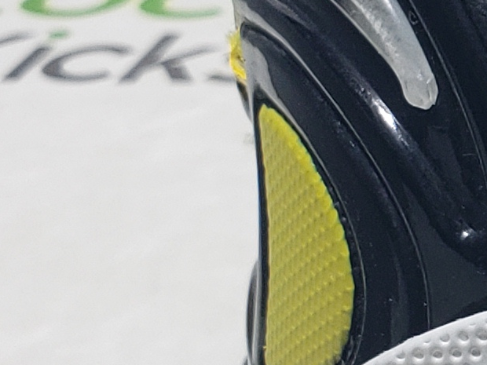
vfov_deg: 8.8
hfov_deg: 10.2
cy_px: 176
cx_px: 1177
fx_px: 2378
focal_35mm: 169
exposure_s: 1/169
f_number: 2.4
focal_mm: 4.3
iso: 50
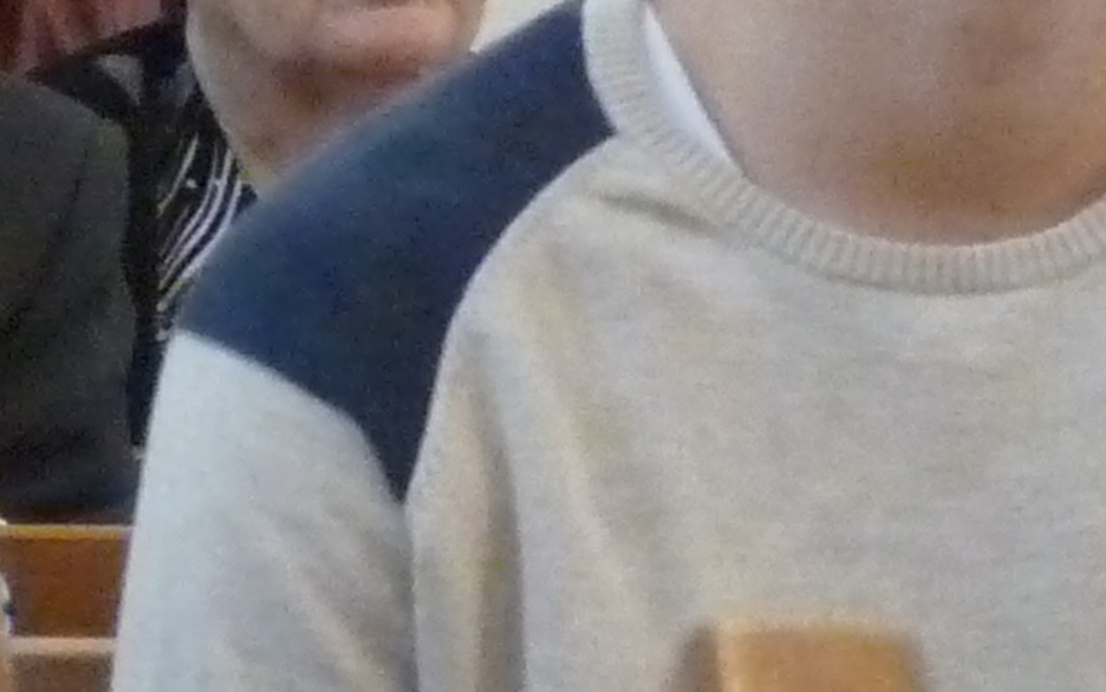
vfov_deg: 2.7
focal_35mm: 473
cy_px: -1216
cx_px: 1850
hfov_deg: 4.4
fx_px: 14260
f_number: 3.4
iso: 800
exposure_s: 1/30
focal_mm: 13.8
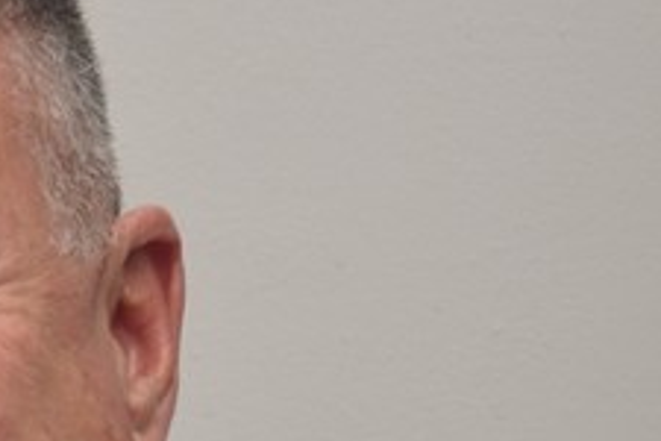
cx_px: -758
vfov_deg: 4.0
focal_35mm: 346
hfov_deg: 5.8
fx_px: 6352
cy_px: 456
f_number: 5
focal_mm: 52
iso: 400
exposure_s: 1/60
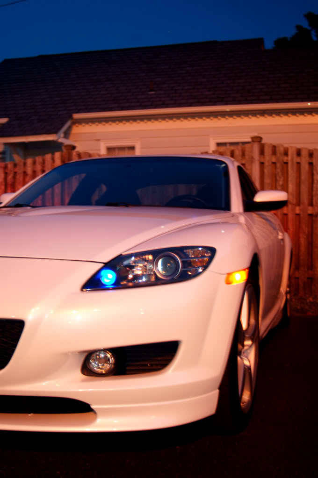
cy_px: 239
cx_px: 159
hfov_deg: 31.8
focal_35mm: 42
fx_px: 558
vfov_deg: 46.4
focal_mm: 28
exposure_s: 1/2.5
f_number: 3.3
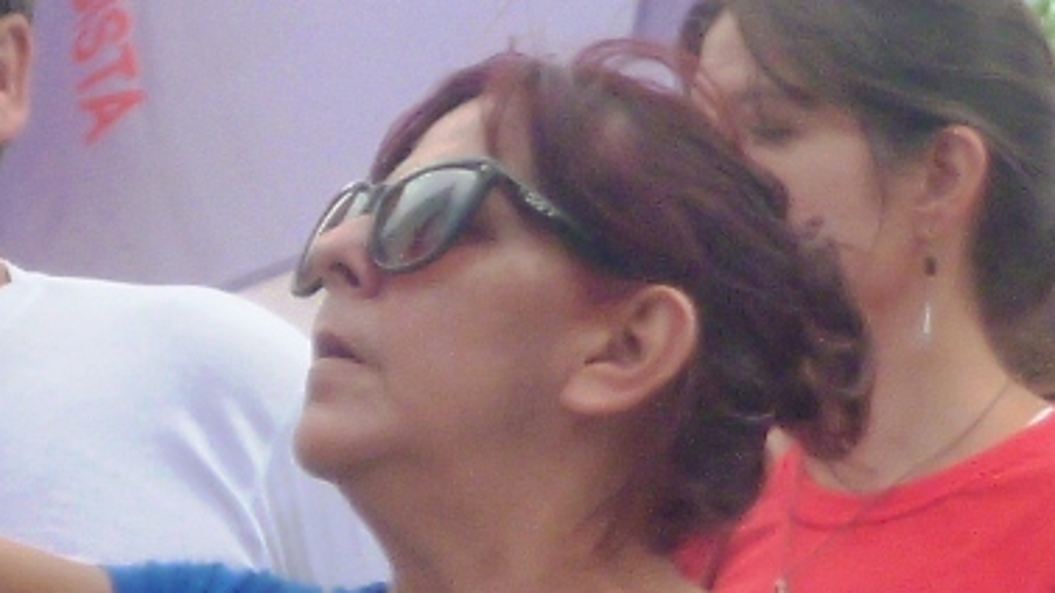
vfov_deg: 4.3
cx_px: 2644
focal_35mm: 284
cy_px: 227
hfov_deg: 7.1
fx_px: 7944
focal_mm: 8.6
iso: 160
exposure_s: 1/125
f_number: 4
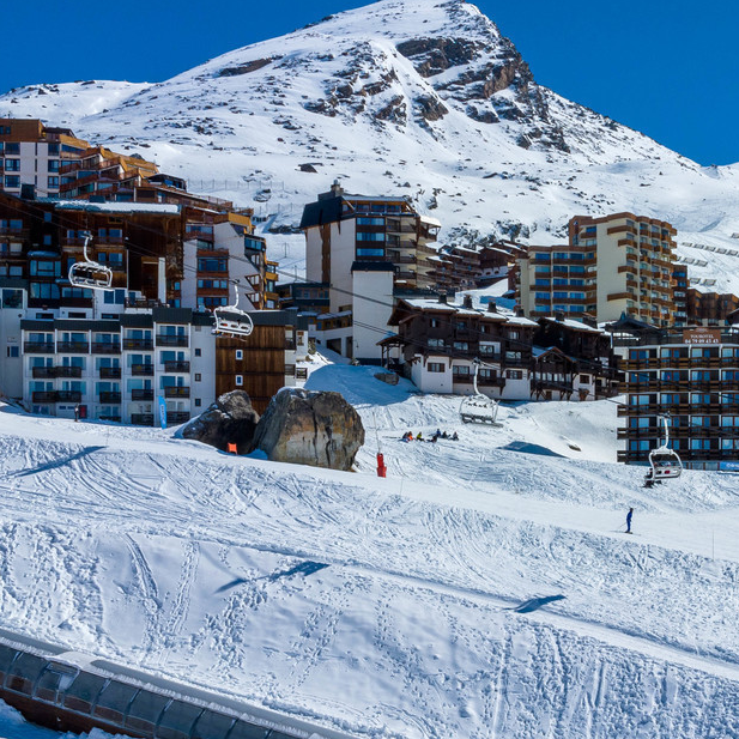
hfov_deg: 30.7
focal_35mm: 55
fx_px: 1328
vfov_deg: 30.7
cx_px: 534
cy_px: 538
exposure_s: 1/400
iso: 100
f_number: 11
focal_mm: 12.3
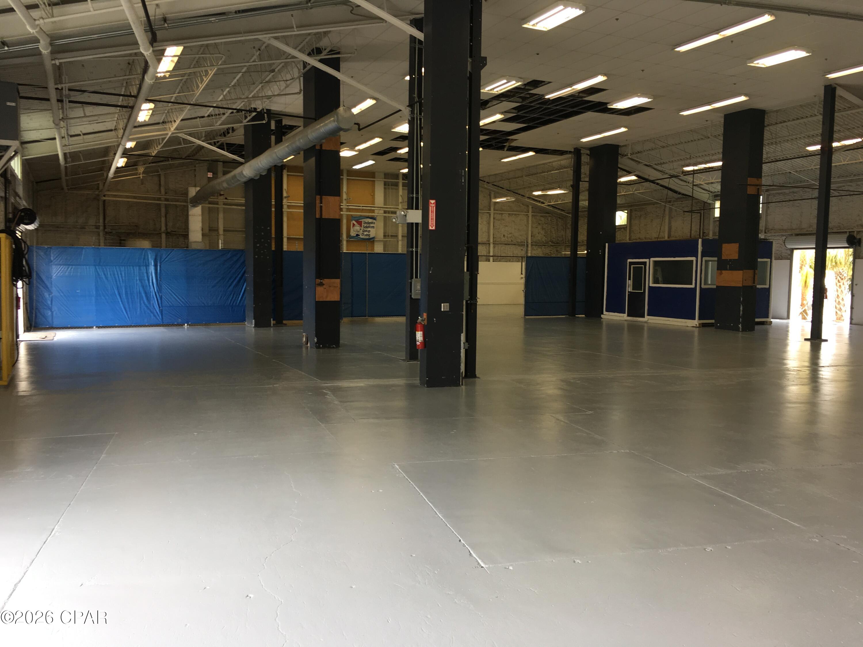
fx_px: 723
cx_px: 432
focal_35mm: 29
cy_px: 324
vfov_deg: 48.2
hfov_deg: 61.7
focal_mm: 4.15
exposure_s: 1/60
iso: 25
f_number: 2.2
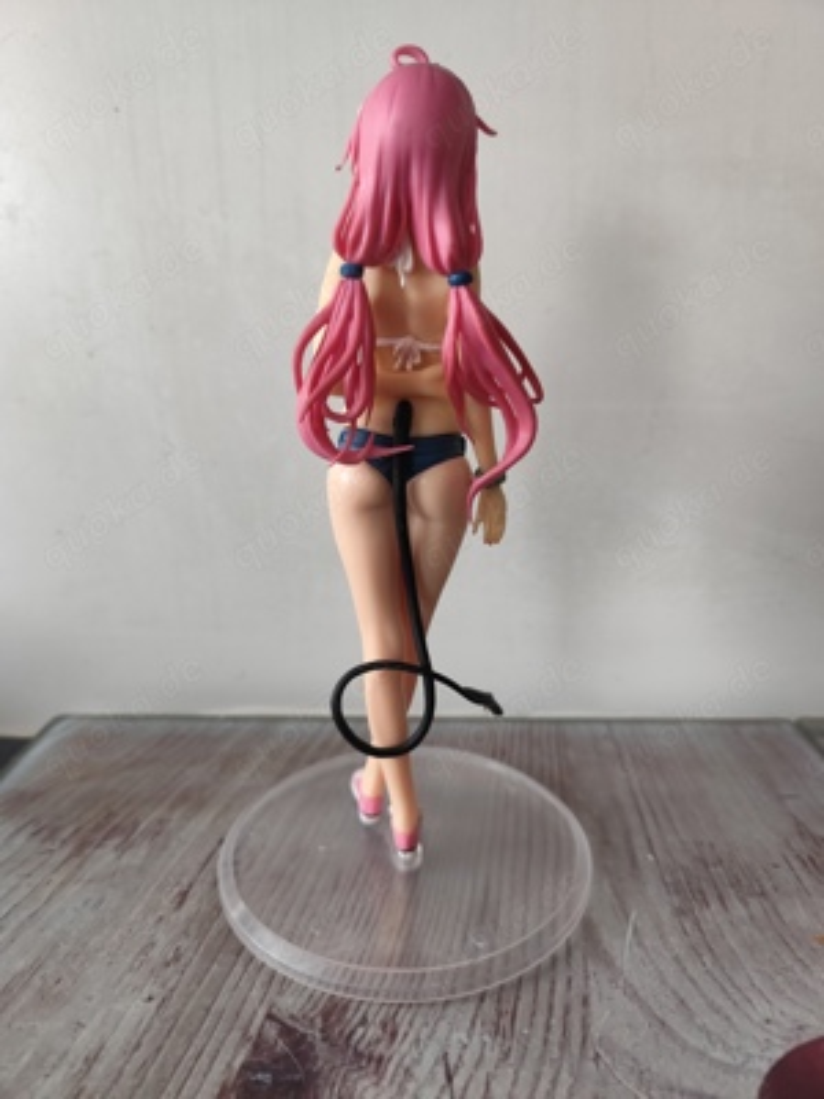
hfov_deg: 58.9
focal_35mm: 23
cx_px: 412
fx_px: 730
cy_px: 550
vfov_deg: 73.9
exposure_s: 1/50
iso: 640
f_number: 1.65
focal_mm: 6.14
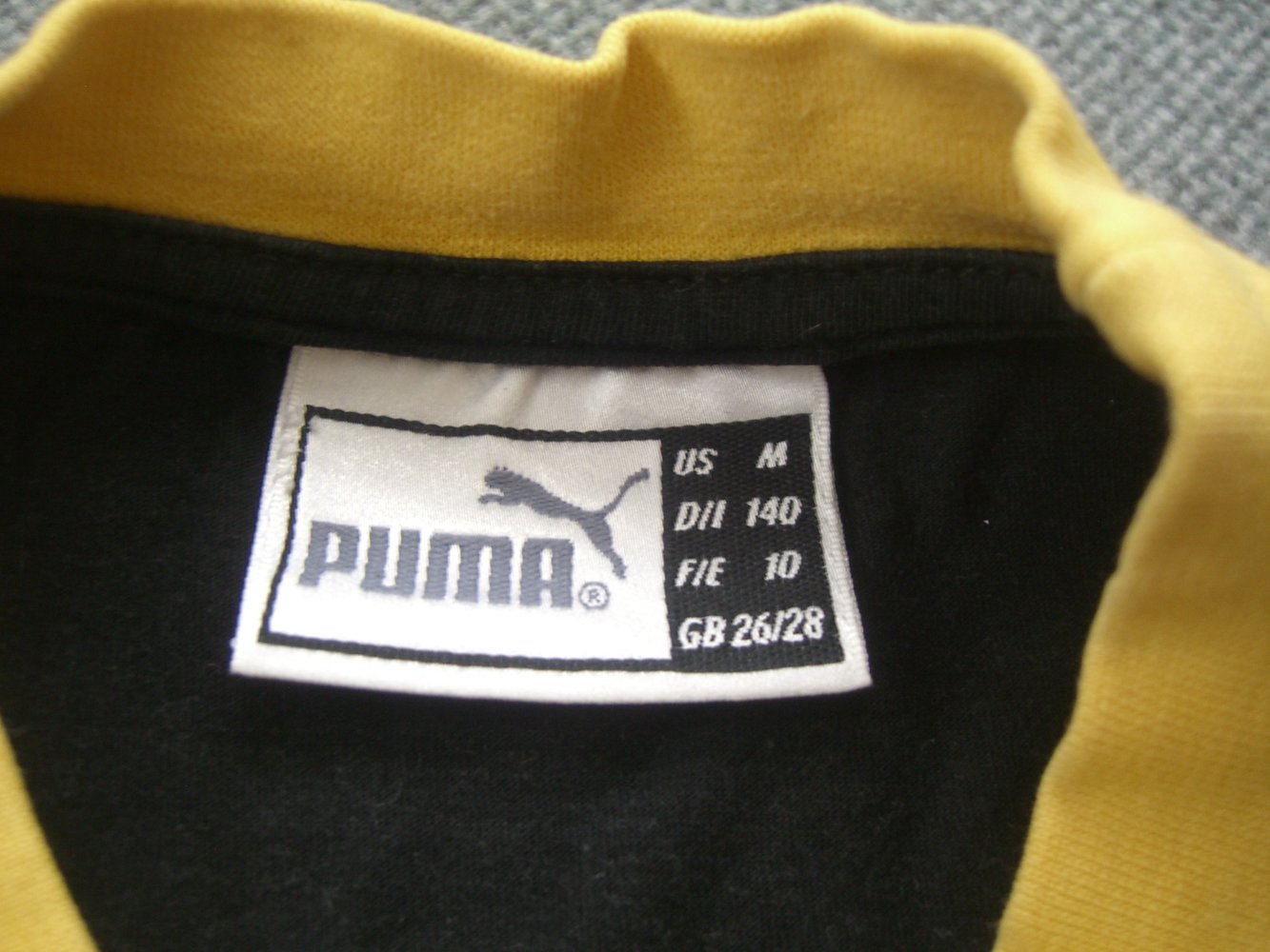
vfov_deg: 37.7
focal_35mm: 38
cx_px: 635
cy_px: 476
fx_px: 1394
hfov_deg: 49.0
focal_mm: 7.9
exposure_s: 1/10
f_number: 2.8
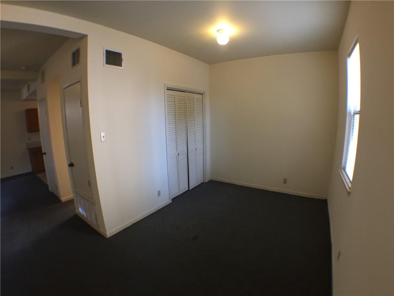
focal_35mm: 29
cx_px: 197
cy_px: 148
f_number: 2.2
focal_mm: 4.15
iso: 125
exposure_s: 1/30
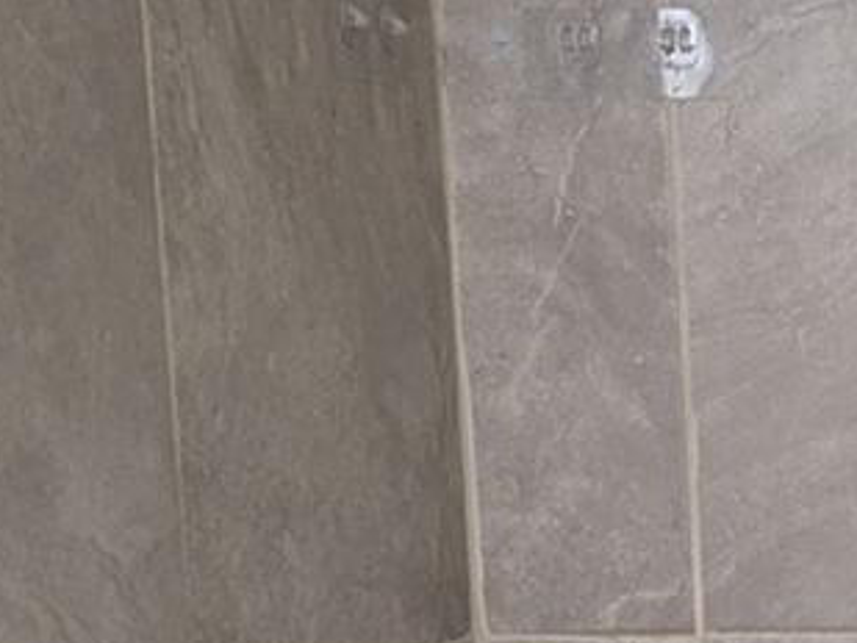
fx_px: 3071
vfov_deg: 11.7
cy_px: 795
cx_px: 1525
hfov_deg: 14.1
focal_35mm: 124
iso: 213
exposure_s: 1/40
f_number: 1.85
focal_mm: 6.81
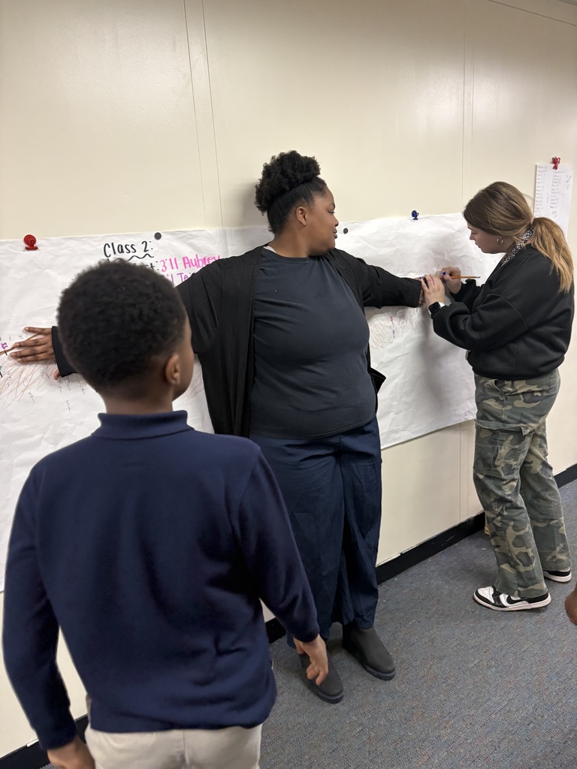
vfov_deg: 67.3
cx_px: 288
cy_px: 384
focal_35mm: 26
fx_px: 578
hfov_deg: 53.1
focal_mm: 5.96
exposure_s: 1/60
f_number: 1.6
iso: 200
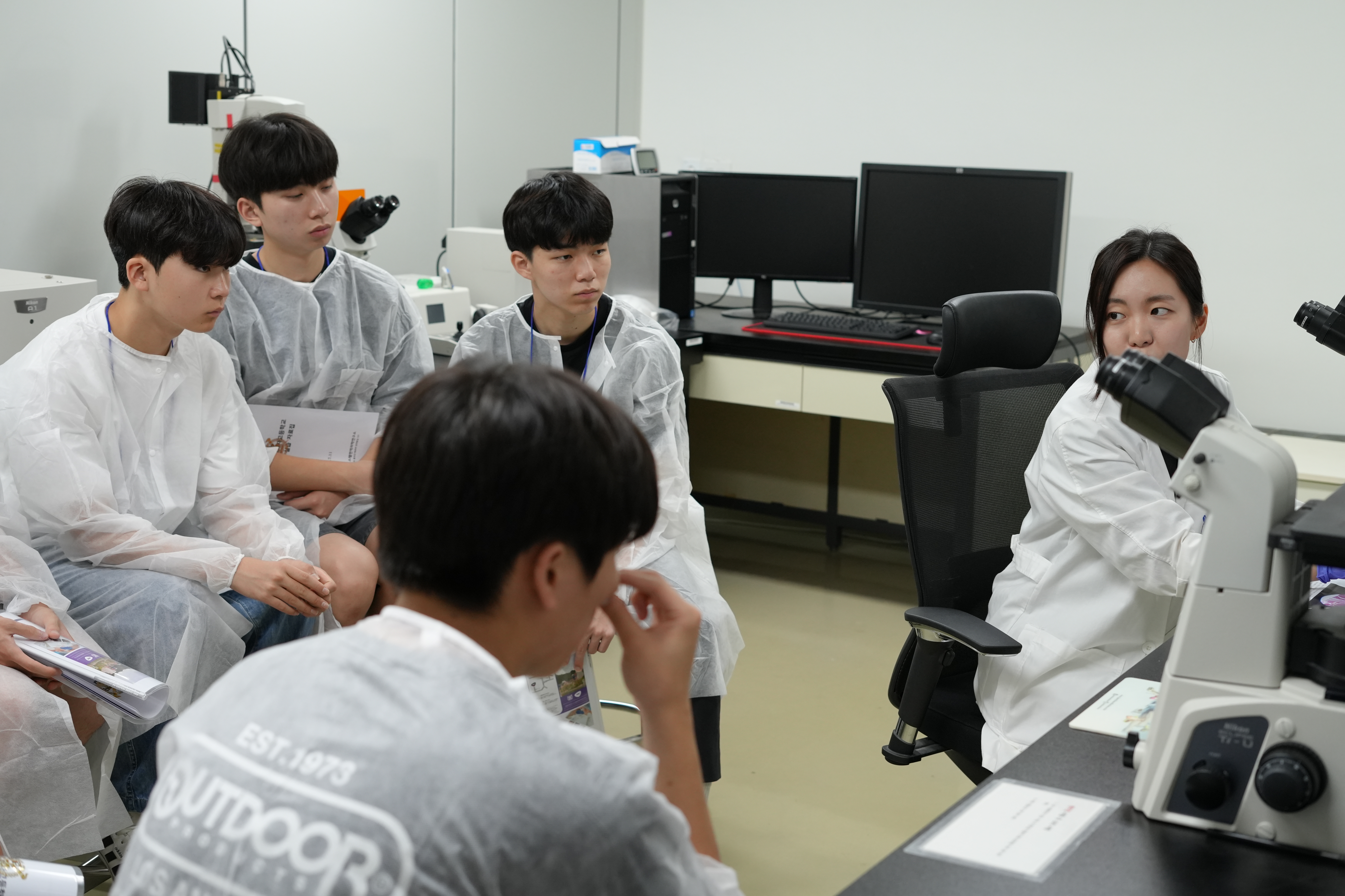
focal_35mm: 50
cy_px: 448
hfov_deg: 39.6
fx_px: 1868
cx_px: 672
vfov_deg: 27.0
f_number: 4
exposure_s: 1/160
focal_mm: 50
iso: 1600
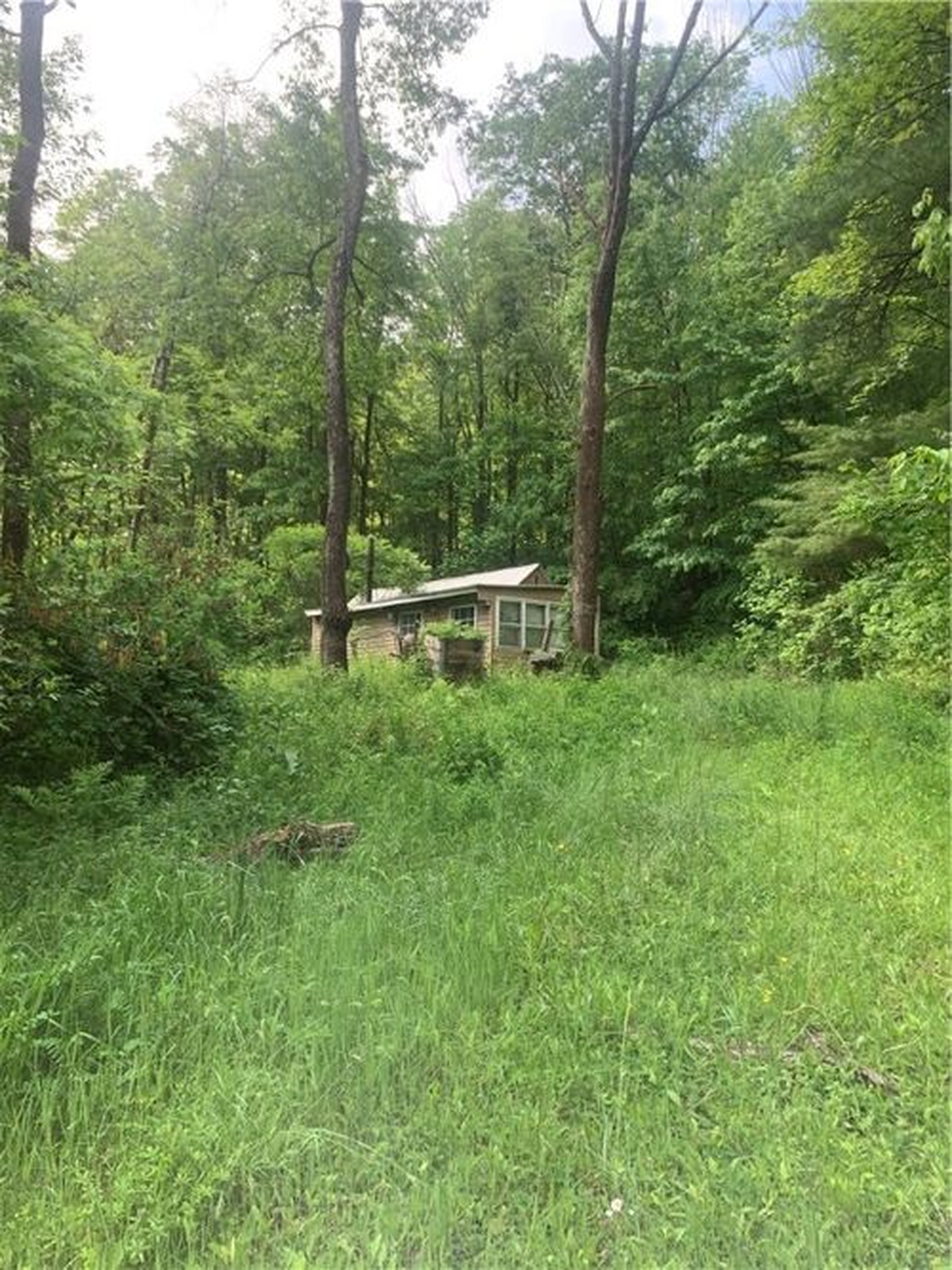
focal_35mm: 26
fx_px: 954
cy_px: 635
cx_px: 476
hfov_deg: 53.0
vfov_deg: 67.3
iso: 25
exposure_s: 1/229
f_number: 1.8
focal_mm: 4.25
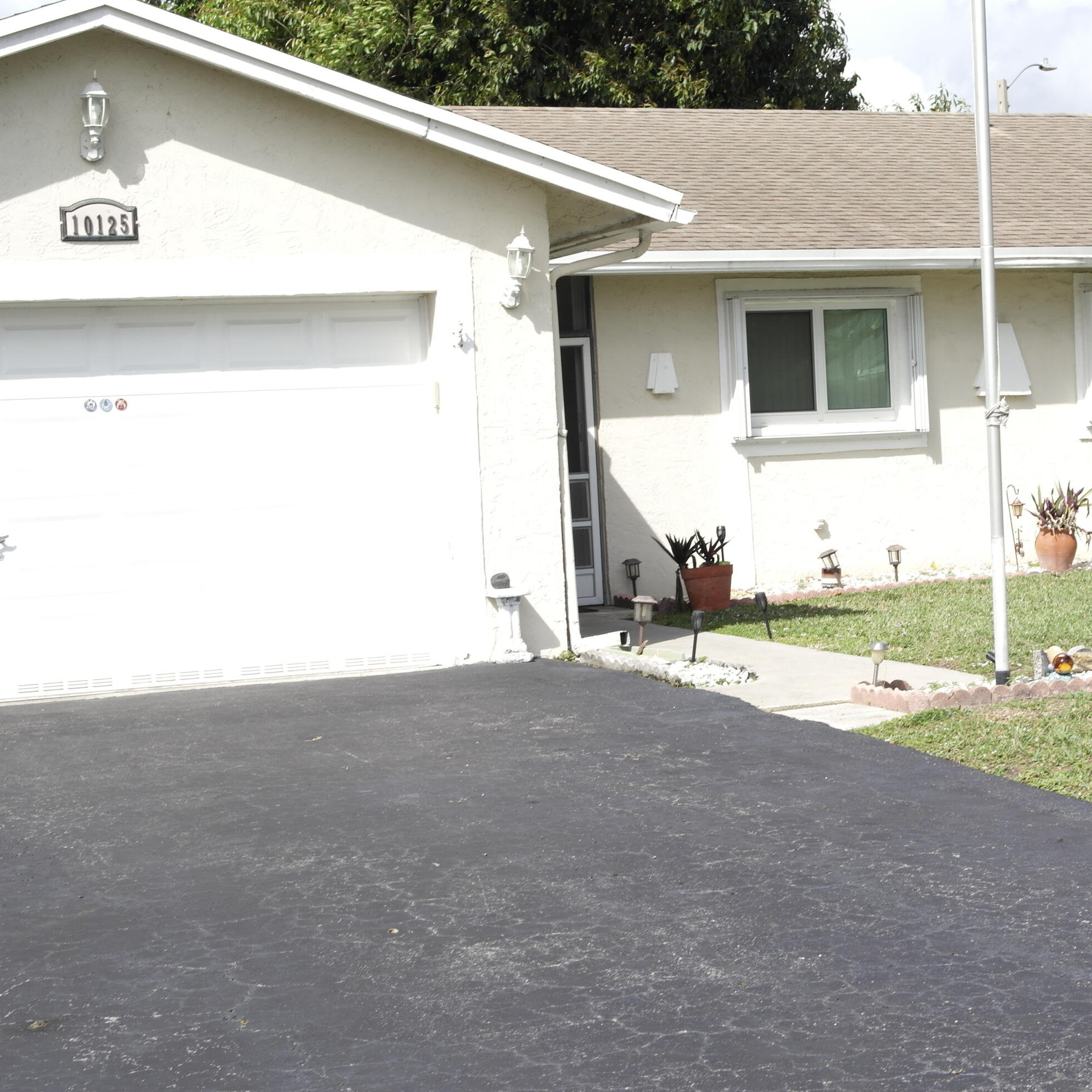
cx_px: 801
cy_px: 542
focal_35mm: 75
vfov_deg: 23.1
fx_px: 2677
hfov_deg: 22.9
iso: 100
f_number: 10
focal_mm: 38
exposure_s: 1/180
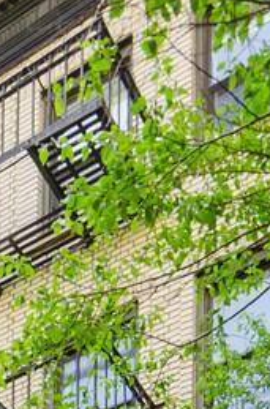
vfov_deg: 26.2
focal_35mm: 58
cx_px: 74
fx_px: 657
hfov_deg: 23.0
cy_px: 598
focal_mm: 10
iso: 100
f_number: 8
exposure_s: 1/6
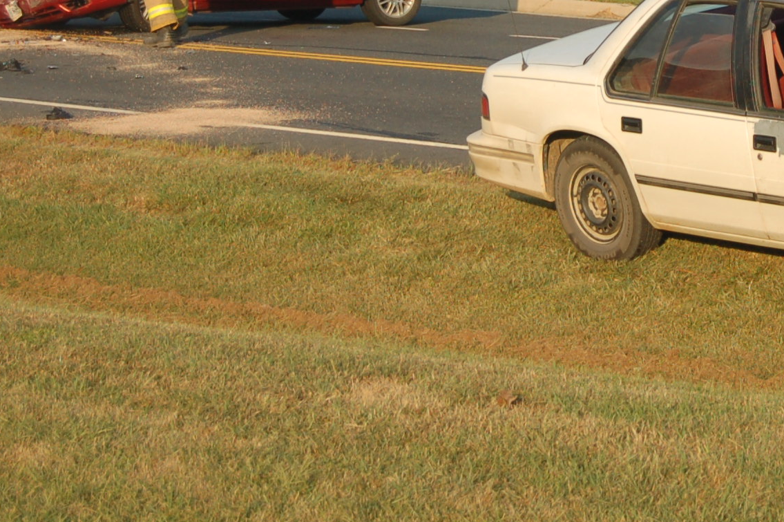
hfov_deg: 13.5
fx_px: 3286
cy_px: -22
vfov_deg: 9.0
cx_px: 622
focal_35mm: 151
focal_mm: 38
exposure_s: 1/640
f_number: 5
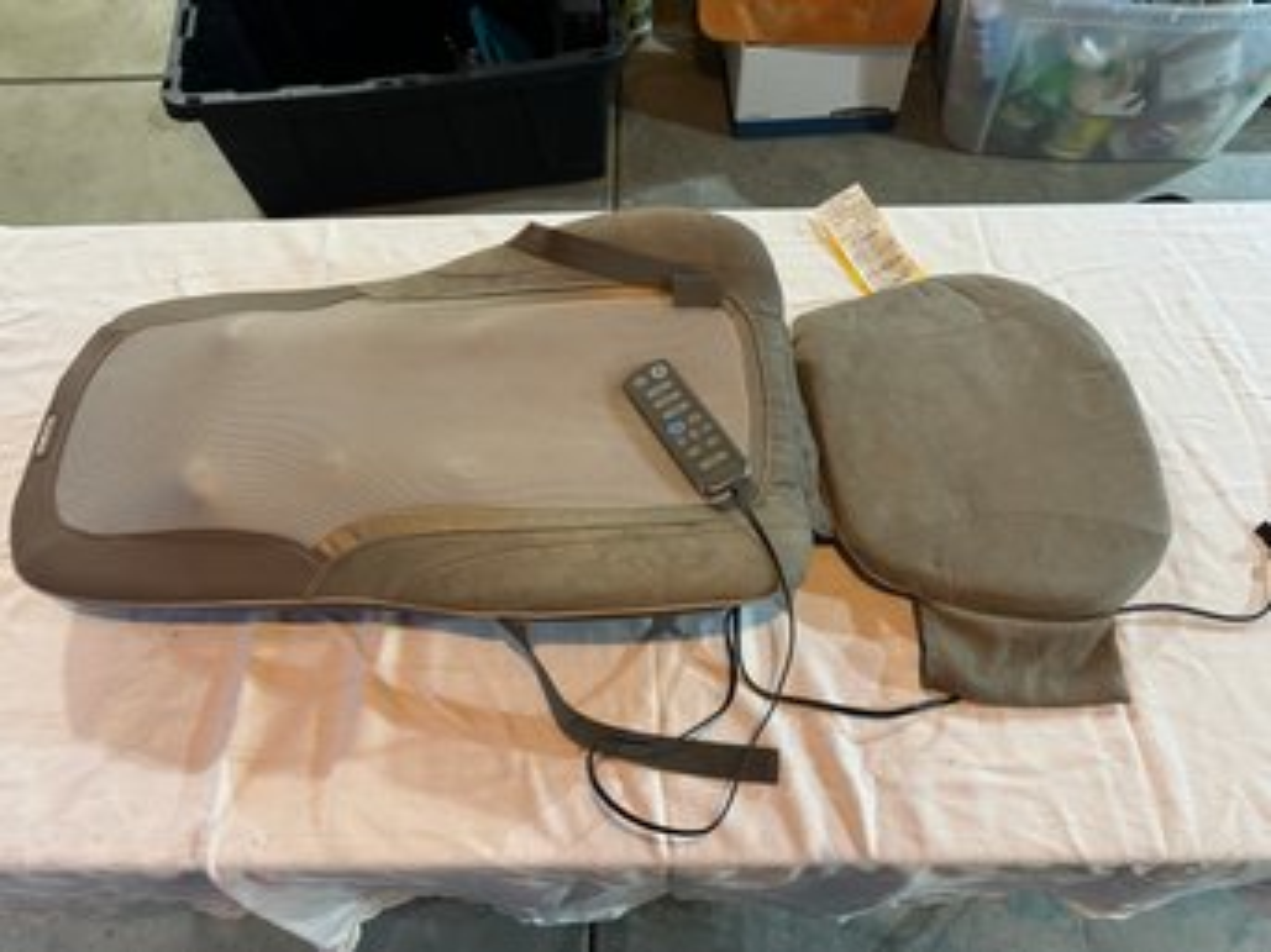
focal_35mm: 24
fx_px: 881
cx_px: 636
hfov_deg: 71.6
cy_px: 476
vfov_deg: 56.8
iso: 500
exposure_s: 1/60
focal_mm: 6.76
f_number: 1.78
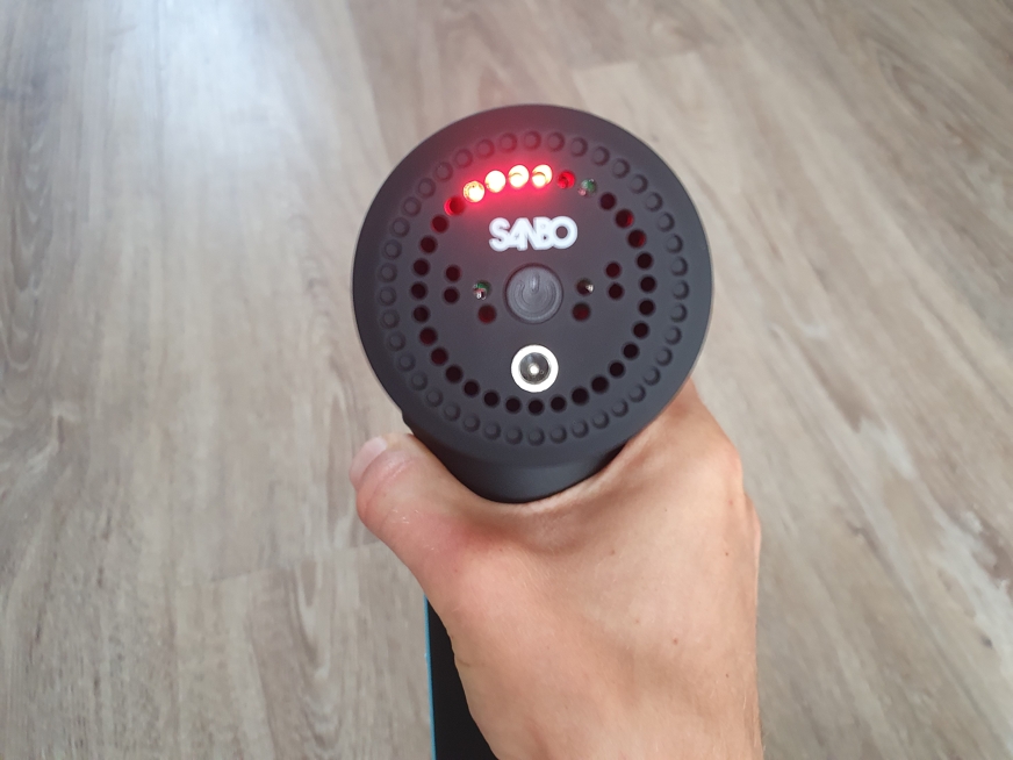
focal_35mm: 26
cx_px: 506
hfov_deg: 67.3
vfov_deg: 53.1
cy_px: 380
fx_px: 761
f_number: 2.4
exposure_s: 1/40
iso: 320
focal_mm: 4.32
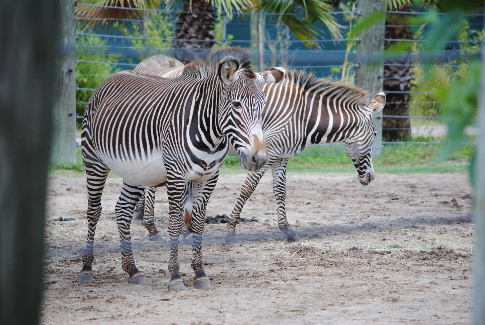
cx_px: 242
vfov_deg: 6.6
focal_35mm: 210
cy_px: 162
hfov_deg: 9.8
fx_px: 2832
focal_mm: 140
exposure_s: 1/500
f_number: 4.8
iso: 320
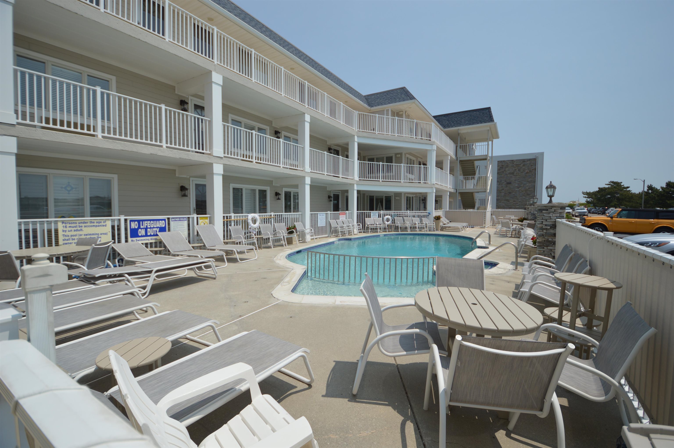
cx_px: 337
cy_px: 224
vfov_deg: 77.2
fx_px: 281
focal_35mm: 15
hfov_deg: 100.4
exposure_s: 1/2000
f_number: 3.5
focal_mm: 10
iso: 100
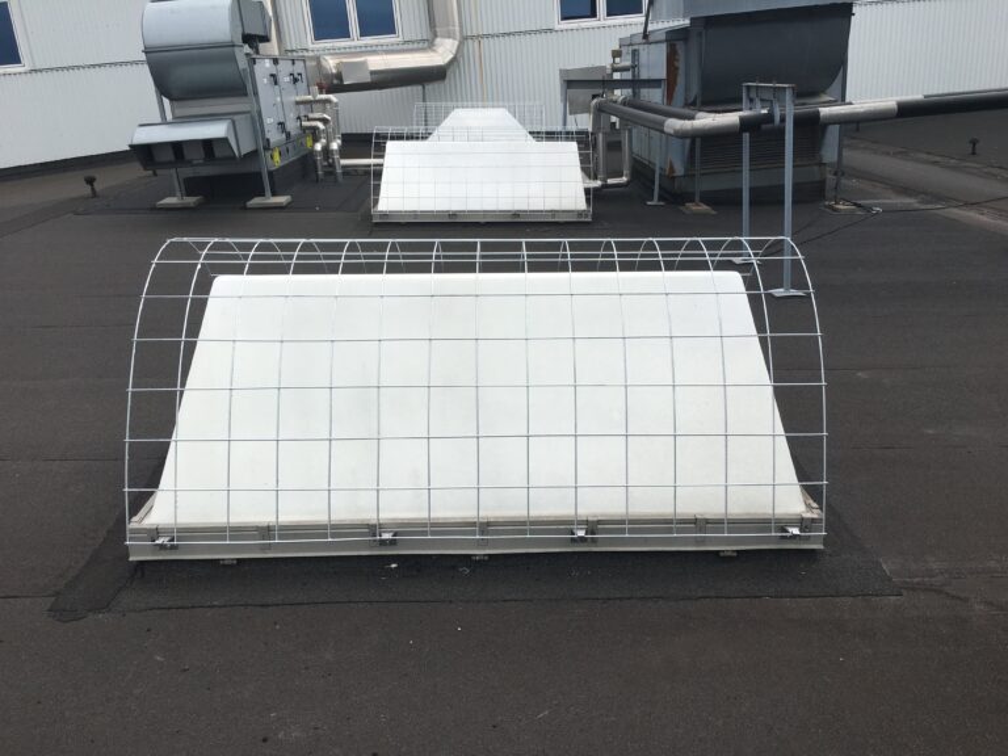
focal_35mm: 29
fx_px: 844
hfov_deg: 61.7
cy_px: 378
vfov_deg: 48.2
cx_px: 504
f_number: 2.2
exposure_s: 1/1374
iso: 25
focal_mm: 4.15
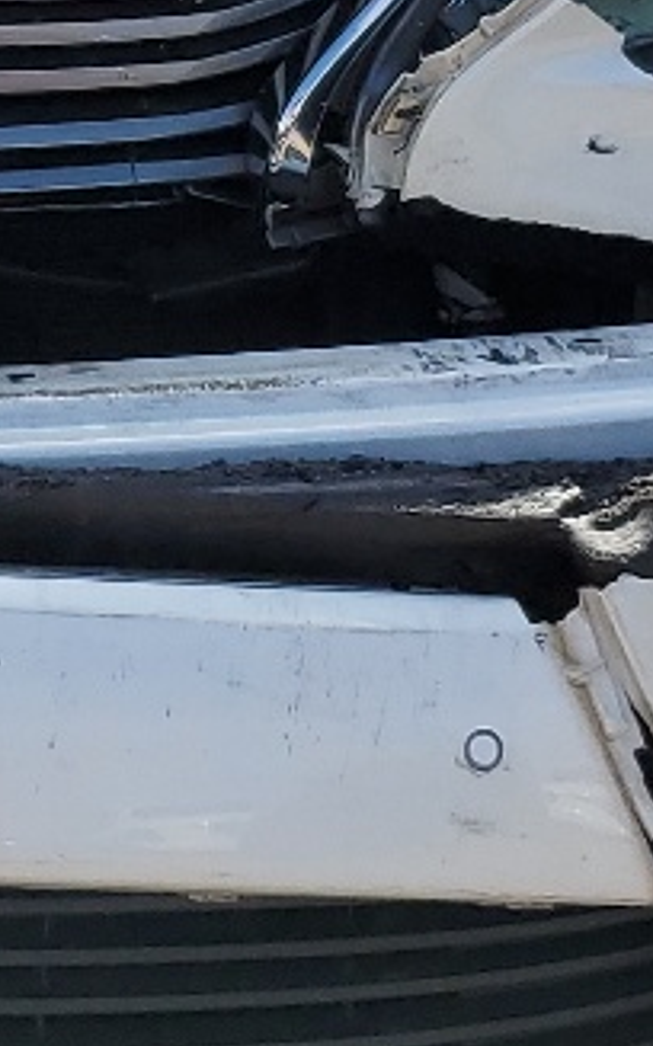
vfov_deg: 15.2
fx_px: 3849
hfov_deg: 9.5
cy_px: -19
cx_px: -240
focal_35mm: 135
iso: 50
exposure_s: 1/2500
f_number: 1.5
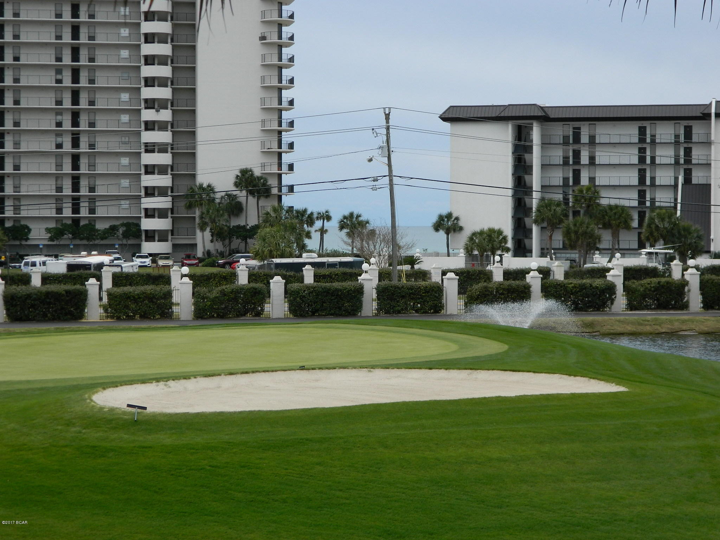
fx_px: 1747
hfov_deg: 23.3
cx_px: 360
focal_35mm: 84
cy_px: 270
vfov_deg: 17.6
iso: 80
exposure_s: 1/400
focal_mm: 15.1
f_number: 4.2
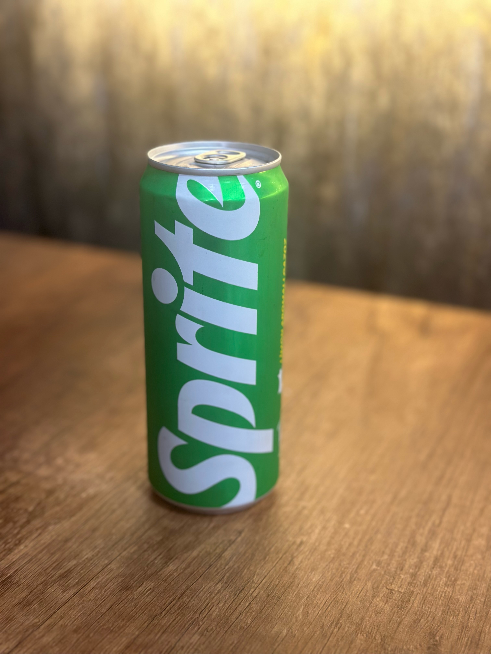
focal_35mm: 48
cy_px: 327
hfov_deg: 30.3
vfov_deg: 39.7
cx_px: 246
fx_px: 908
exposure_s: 1/50
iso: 160
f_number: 1.78
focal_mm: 6.86
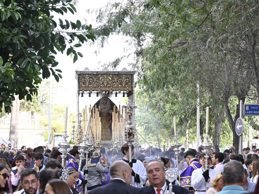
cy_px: 103
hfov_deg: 15.4
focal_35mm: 128
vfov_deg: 11.6
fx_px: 958
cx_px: 116
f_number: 6.3
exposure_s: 1/320
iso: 1000
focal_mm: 74
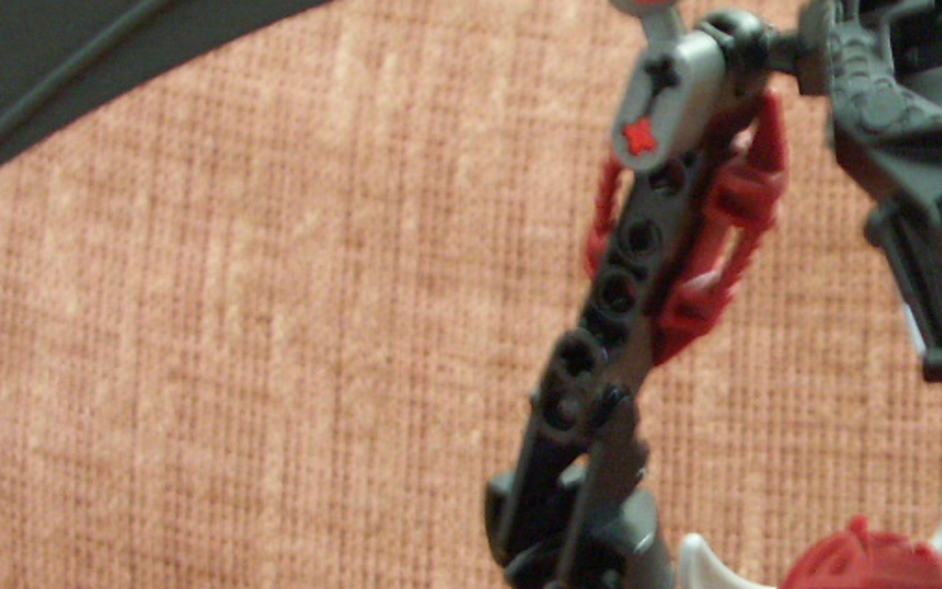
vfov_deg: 12.1
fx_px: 2747
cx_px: 1132
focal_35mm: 107
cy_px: 543
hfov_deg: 18.4
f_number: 2.8
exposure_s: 1/10
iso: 200
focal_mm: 8.29
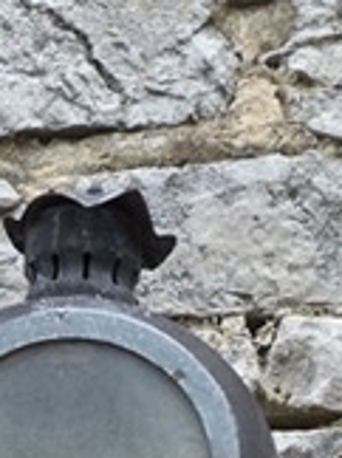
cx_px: 11
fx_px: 2008
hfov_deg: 9.7
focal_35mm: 152
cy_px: 763
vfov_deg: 12.2
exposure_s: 1/100
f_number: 4
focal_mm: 7.4
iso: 80
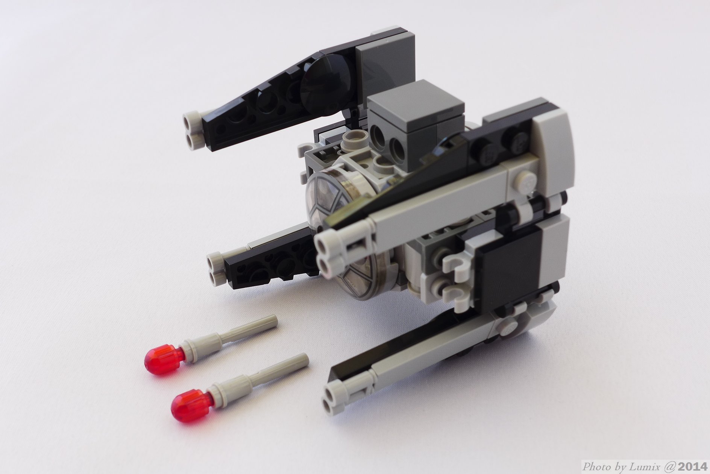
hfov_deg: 39.6
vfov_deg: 27.0
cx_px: 355
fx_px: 986
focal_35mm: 50
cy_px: 237
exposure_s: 1/10
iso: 80
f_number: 4.5
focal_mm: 9.8
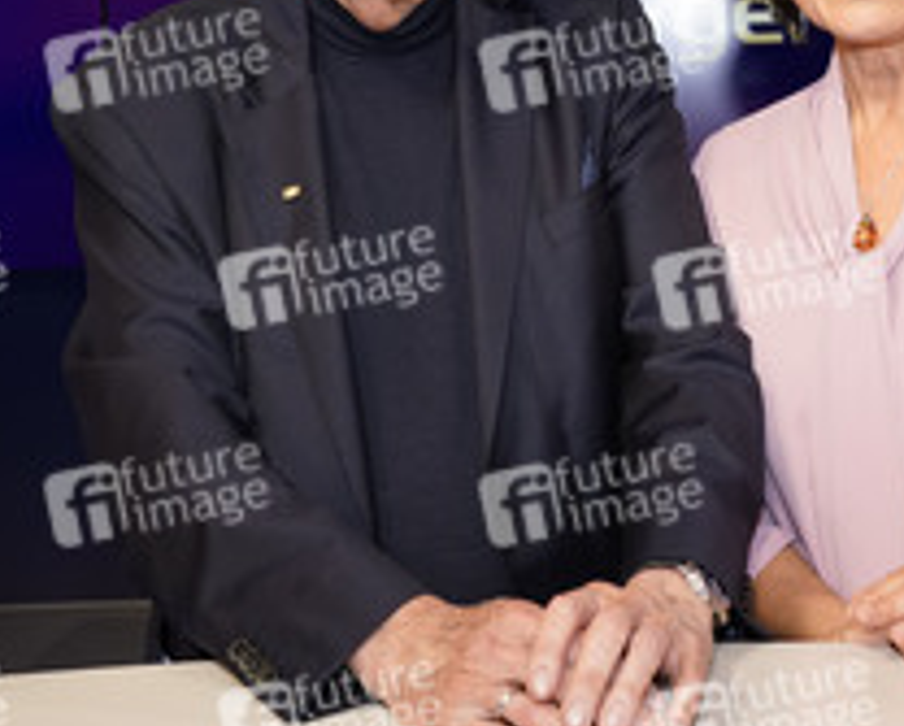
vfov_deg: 22.6
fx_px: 1795
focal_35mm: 67
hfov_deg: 28.0
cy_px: 170
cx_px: 650
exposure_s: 1/160
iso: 2000
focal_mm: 33
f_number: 5
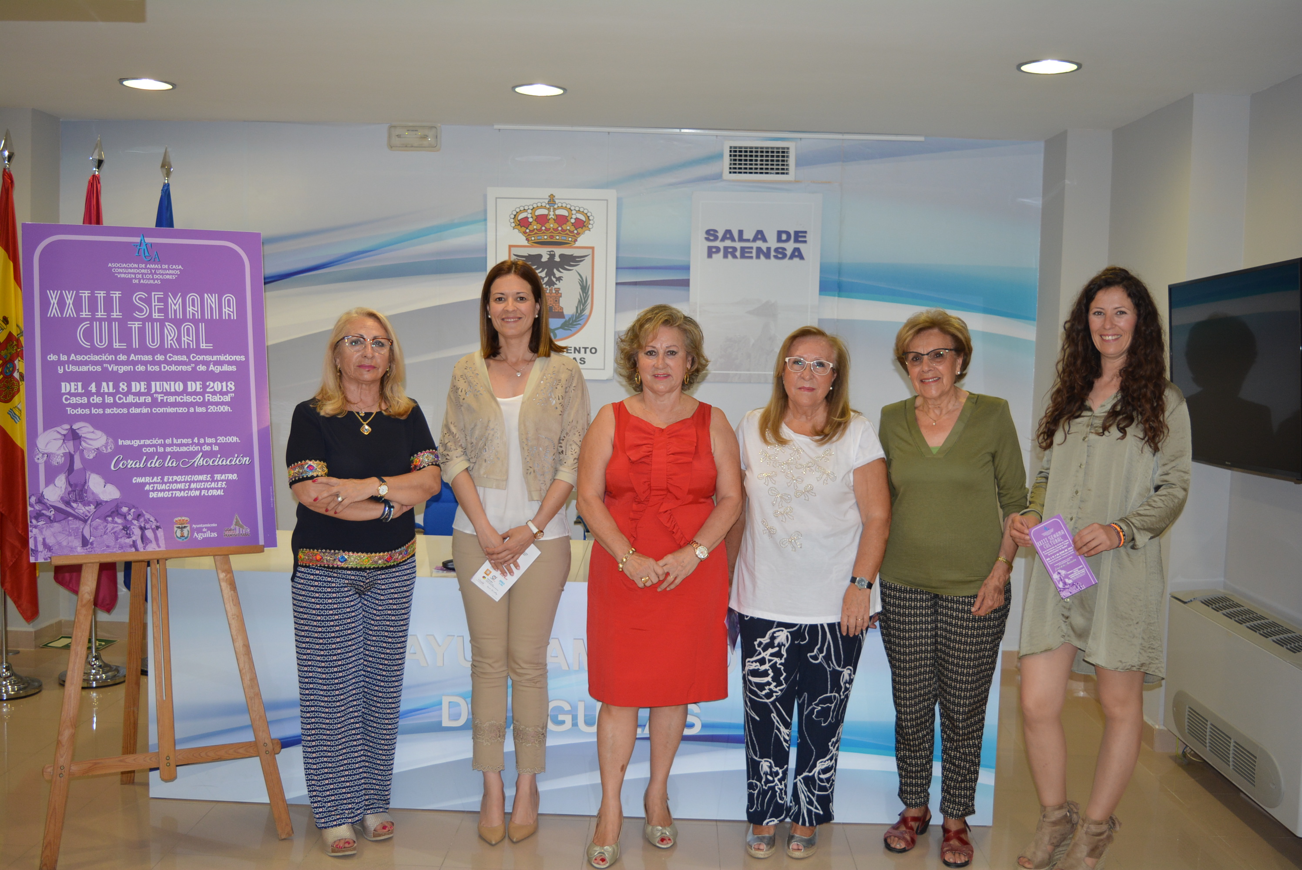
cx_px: 651
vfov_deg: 36.9
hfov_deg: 53.1
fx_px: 1303
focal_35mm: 36
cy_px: 435
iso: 400
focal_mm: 24
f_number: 4
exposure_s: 1/60
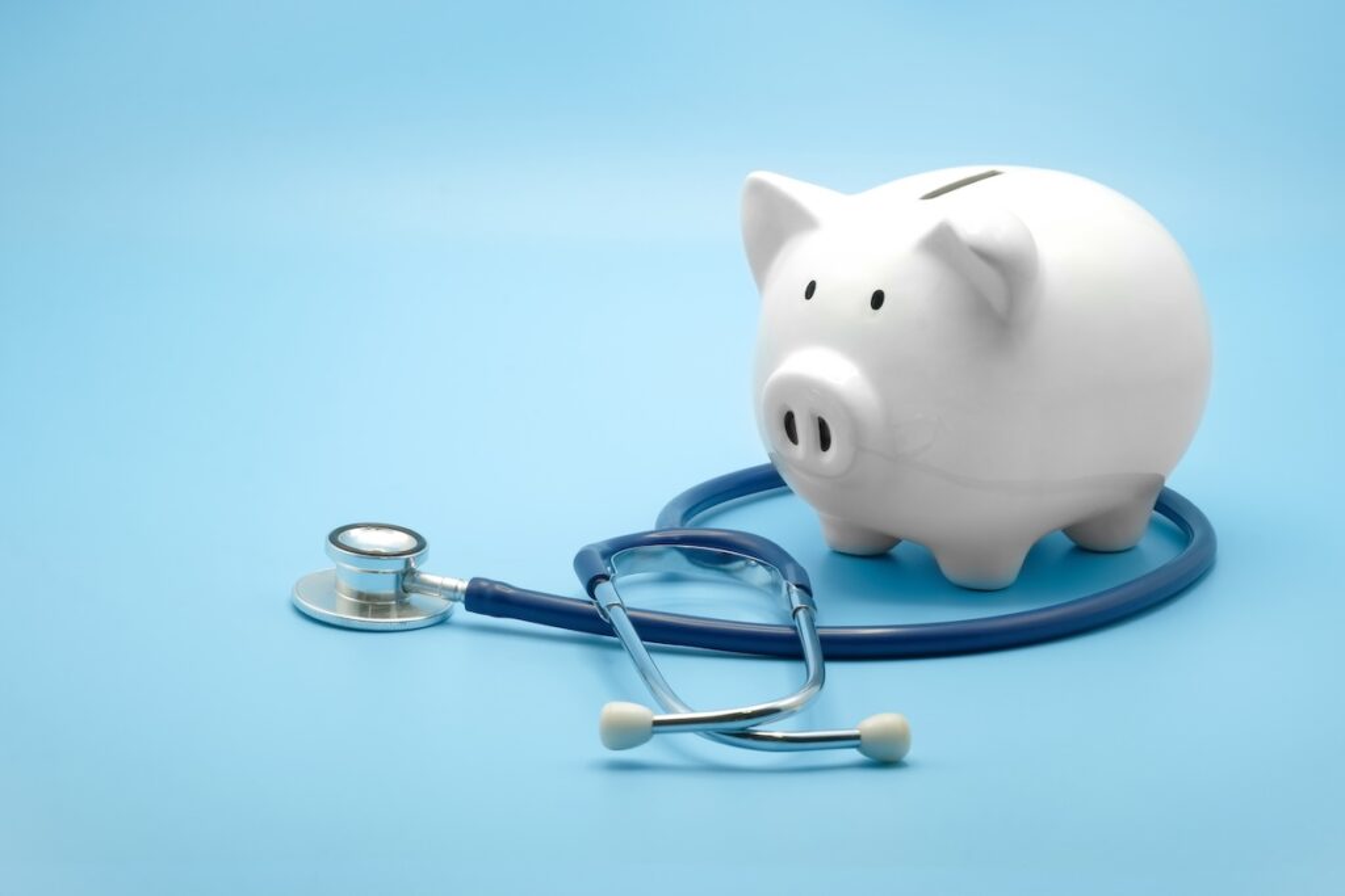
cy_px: 448
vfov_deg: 15.2
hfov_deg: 22.6
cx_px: 672
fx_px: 3363
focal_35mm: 90
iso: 100
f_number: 20
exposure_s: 1/3.33
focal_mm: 60
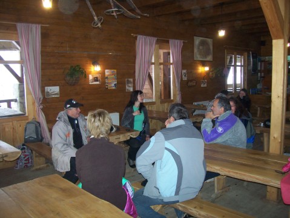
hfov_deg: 53.9
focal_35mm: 34
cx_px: 145
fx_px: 285
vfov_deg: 41.8
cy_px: 109
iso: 160
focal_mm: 5.6
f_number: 2.7
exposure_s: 1/60
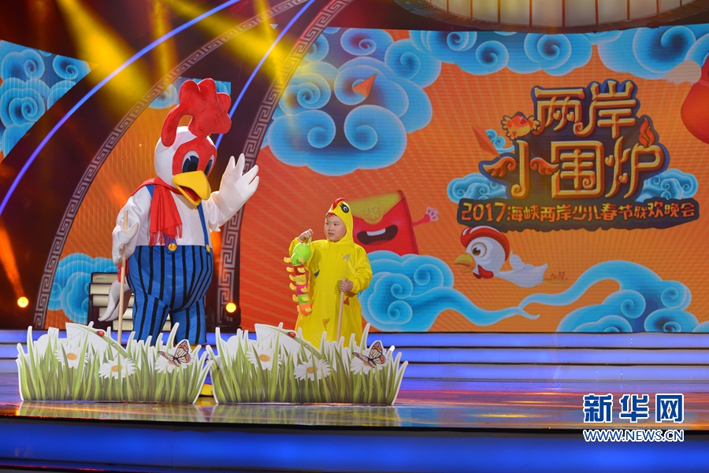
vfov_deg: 19.5
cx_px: 354
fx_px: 1379
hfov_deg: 28.8
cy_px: 236
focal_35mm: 70
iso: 1250
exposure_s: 1/400
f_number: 5.6
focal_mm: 70
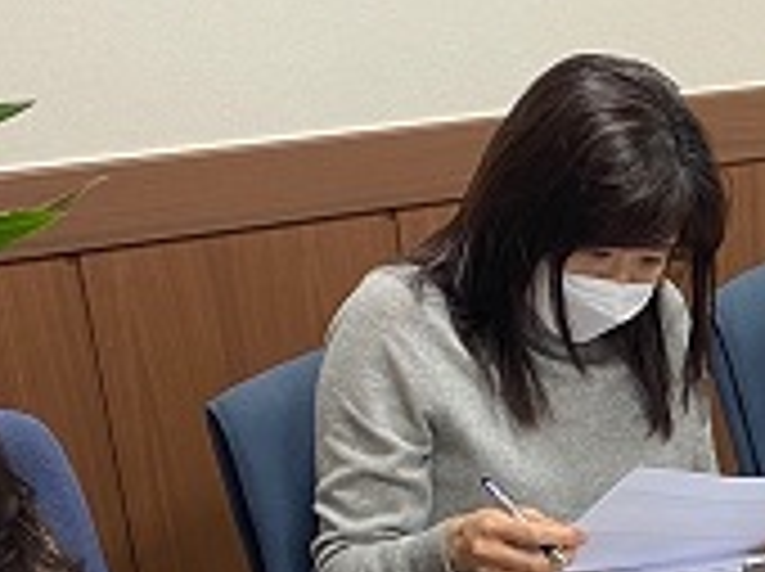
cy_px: 743
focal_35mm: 98
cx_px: 1116
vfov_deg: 14.4
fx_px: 2163
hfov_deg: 18.1
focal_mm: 4.25
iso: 100
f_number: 1.8
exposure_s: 1/60
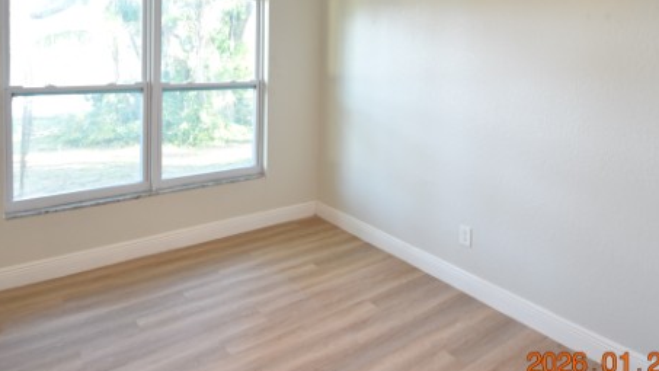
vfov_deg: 43.5
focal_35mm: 25
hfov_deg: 74.0
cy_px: 67
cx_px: 335
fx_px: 437
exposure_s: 1/30
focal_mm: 10
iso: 800
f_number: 3.5
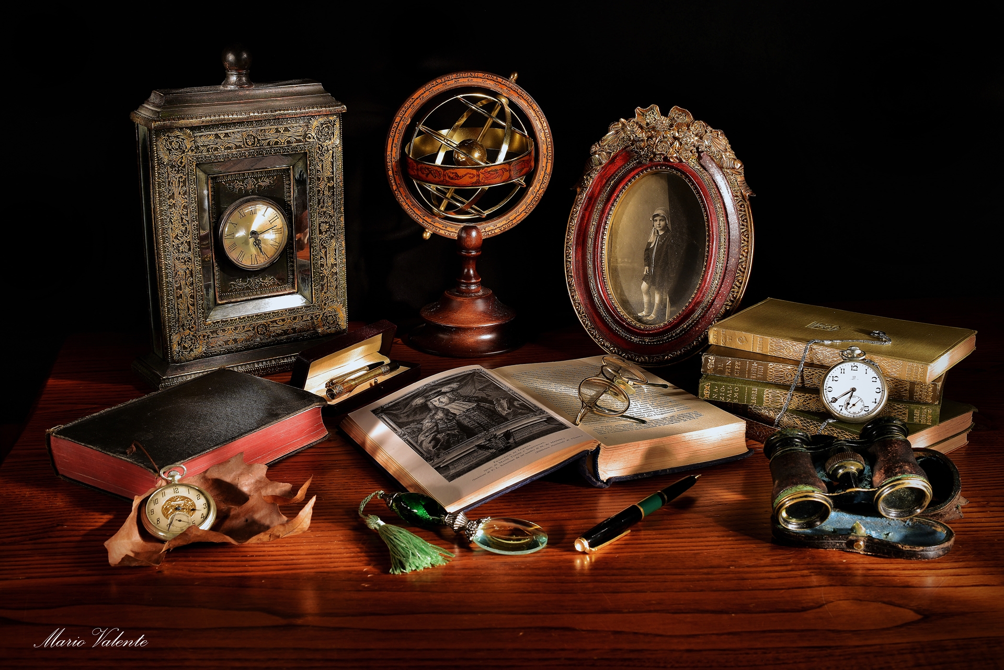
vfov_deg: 27.0
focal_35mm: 50
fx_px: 1395
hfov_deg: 39.6
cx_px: 502
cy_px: 335
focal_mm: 50
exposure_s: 146
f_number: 14
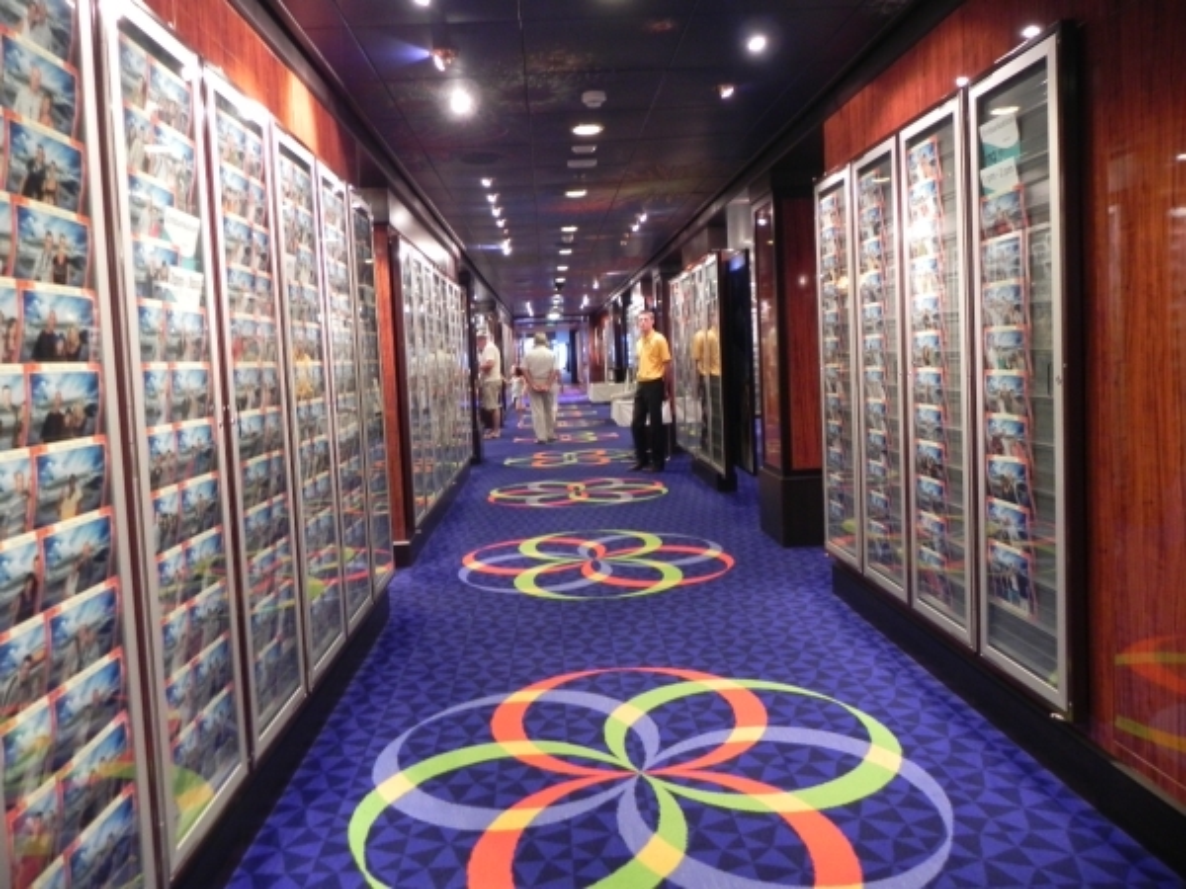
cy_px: 444
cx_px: 593
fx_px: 891
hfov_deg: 67.3
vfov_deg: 53.1
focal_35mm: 26
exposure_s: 1/8.9
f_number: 2.8
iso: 400
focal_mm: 4.6
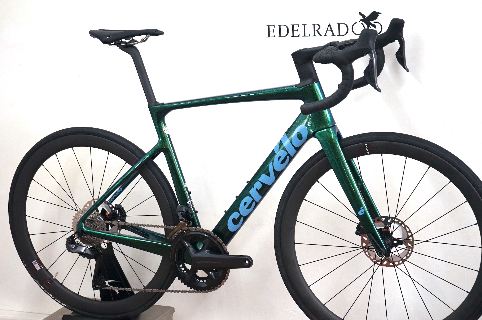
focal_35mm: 66
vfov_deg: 20.6
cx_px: 241
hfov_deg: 30.5
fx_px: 883
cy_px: 160
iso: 1600
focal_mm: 66
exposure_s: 1/160
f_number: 5.6
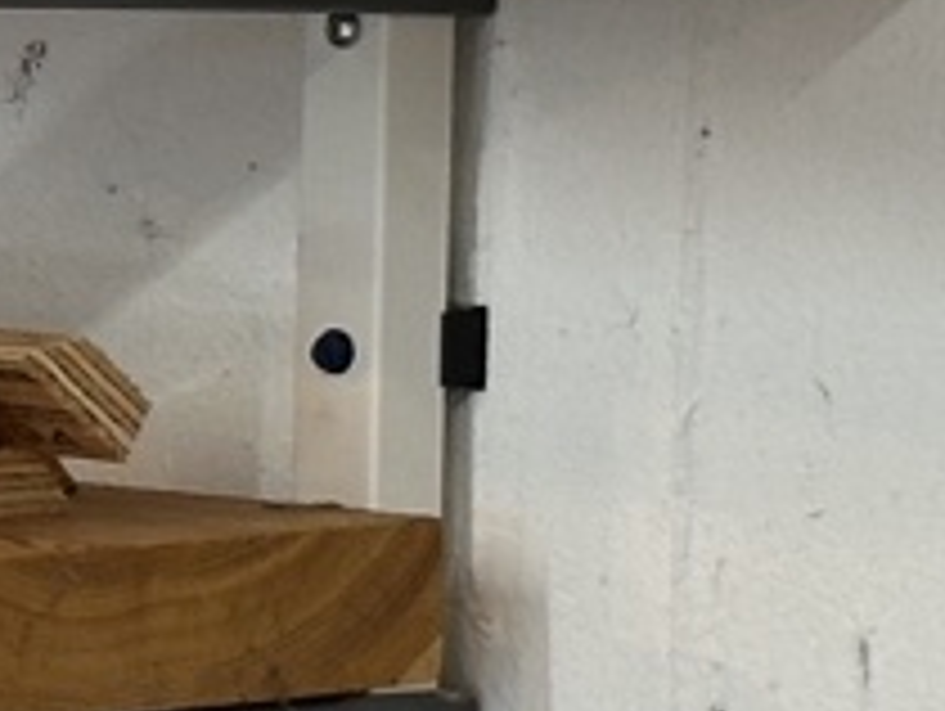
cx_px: -472
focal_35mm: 320
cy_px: 279
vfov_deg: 4.7
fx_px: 8746
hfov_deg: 6.1
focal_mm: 6.86
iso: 125
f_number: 1.78
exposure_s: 1/60
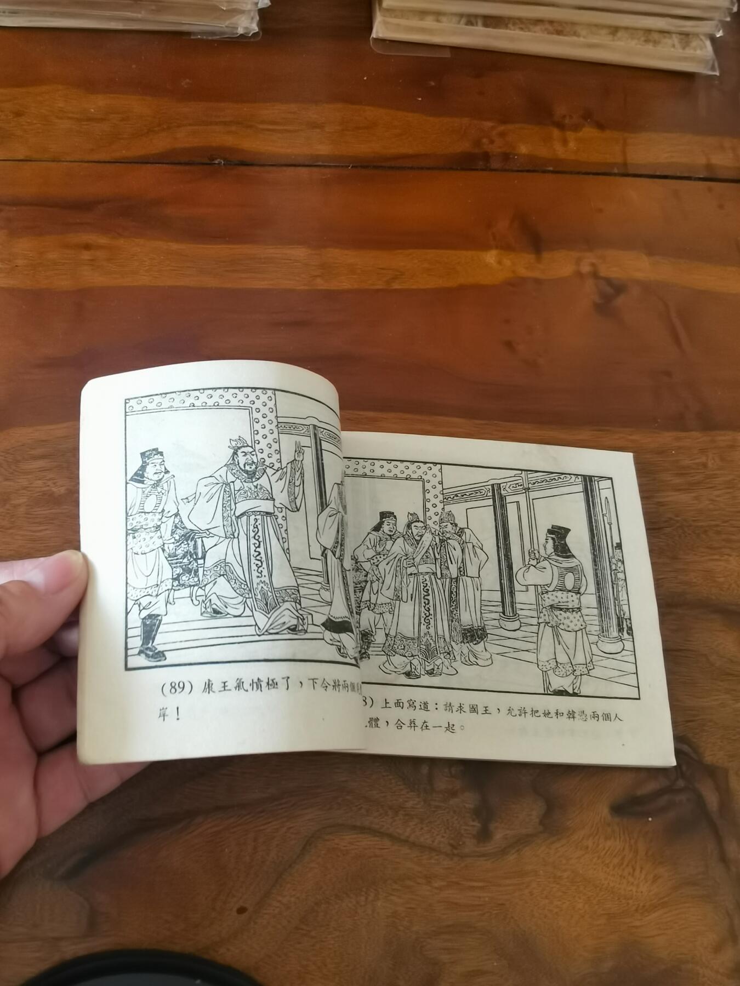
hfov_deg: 51.4
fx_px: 770
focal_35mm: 27
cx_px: 370
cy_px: 493
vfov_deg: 65.3
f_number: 2.2
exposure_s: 1/33.3
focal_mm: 2.26
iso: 320
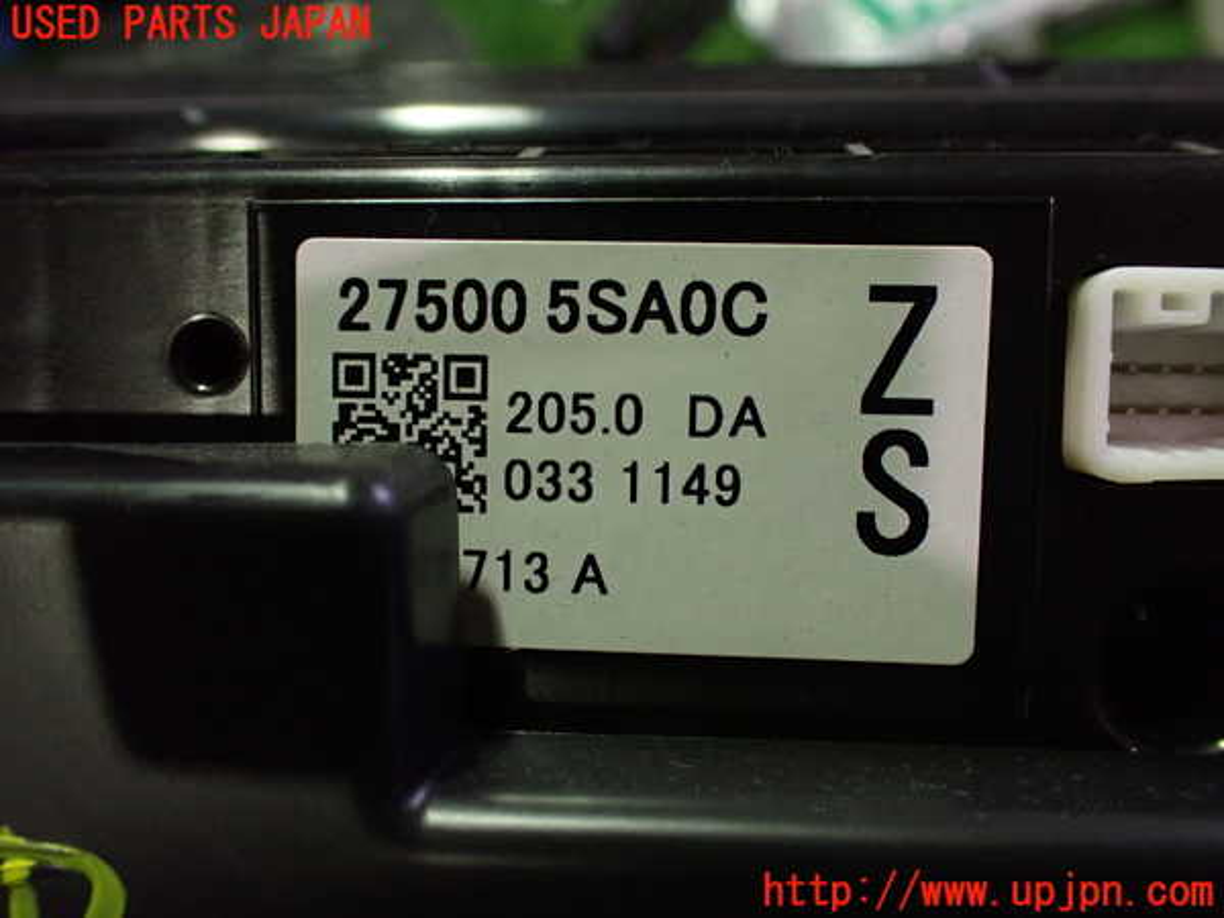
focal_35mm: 30
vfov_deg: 46.8
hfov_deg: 60.0
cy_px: 459
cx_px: 612
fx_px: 1061
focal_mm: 5.4
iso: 800
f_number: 2.3
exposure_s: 1/60
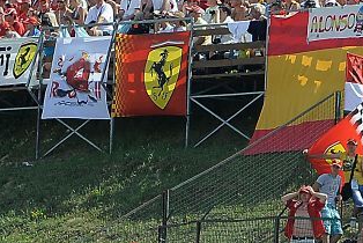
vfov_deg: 1.4
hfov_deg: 2.2
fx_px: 9628
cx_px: 86
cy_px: -97
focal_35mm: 954
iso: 400
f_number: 9
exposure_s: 1/640
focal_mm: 200
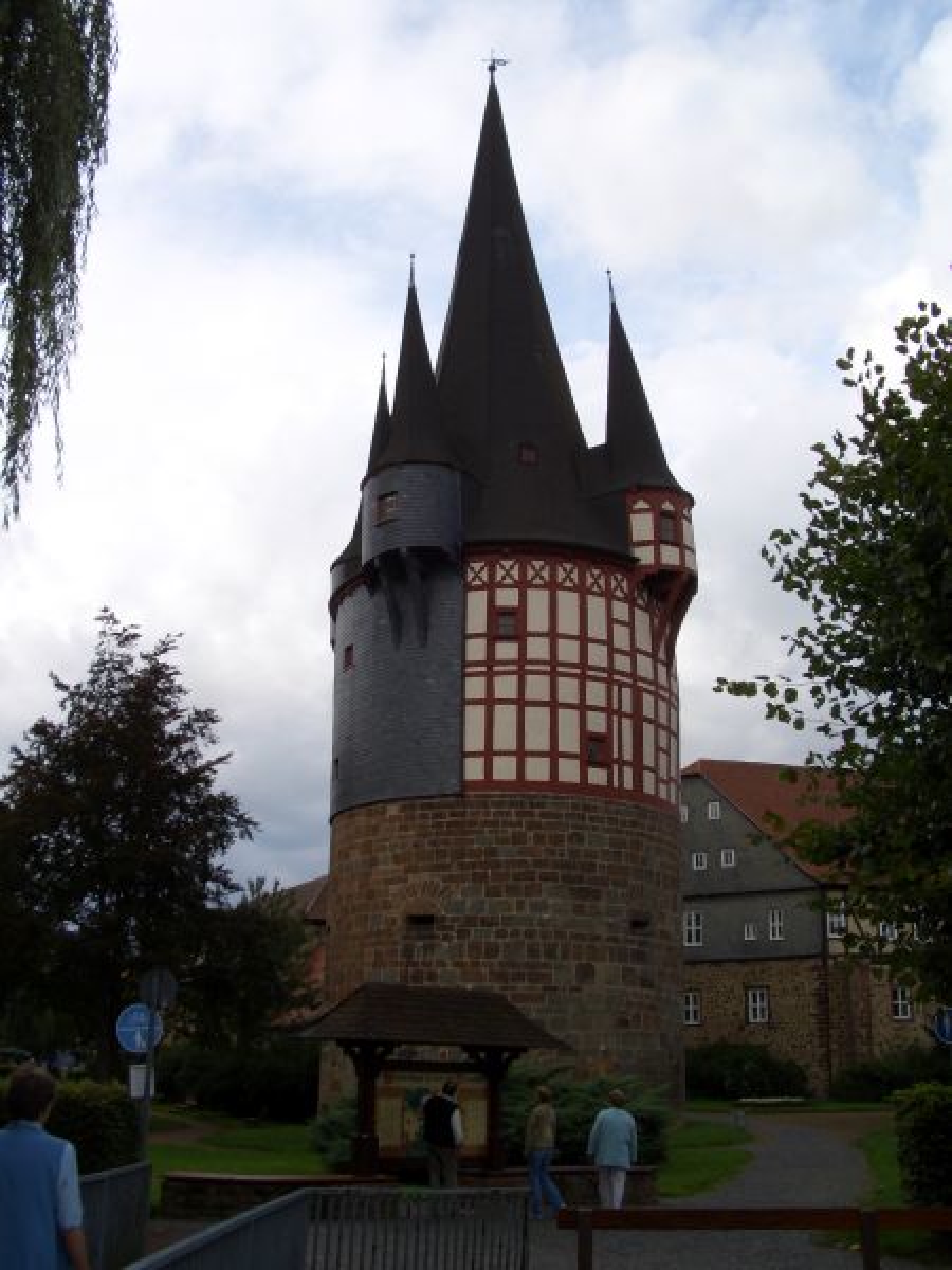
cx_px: 476
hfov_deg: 40.7
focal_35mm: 35
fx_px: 1283
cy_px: 635
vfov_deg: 52.6
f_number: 4.3
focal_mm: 5.8
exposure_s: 1/400
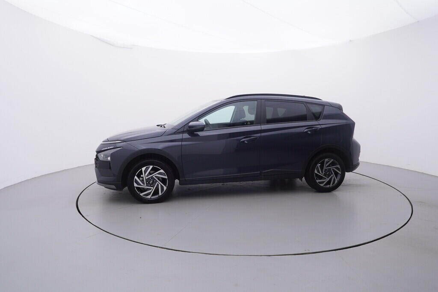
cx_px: 219
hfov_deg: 77.3
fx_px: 274
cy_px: 146
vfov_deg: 56.2
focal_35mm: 22
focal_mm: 15
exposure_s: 1/80
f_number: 5
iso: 200
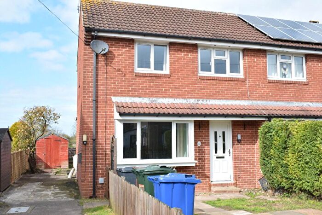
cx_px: 161
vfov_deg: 36.9
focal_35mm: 36
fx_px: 322
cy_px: 108
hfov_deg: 53.1
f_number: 18
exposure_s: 1/250
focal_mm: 24
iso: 800
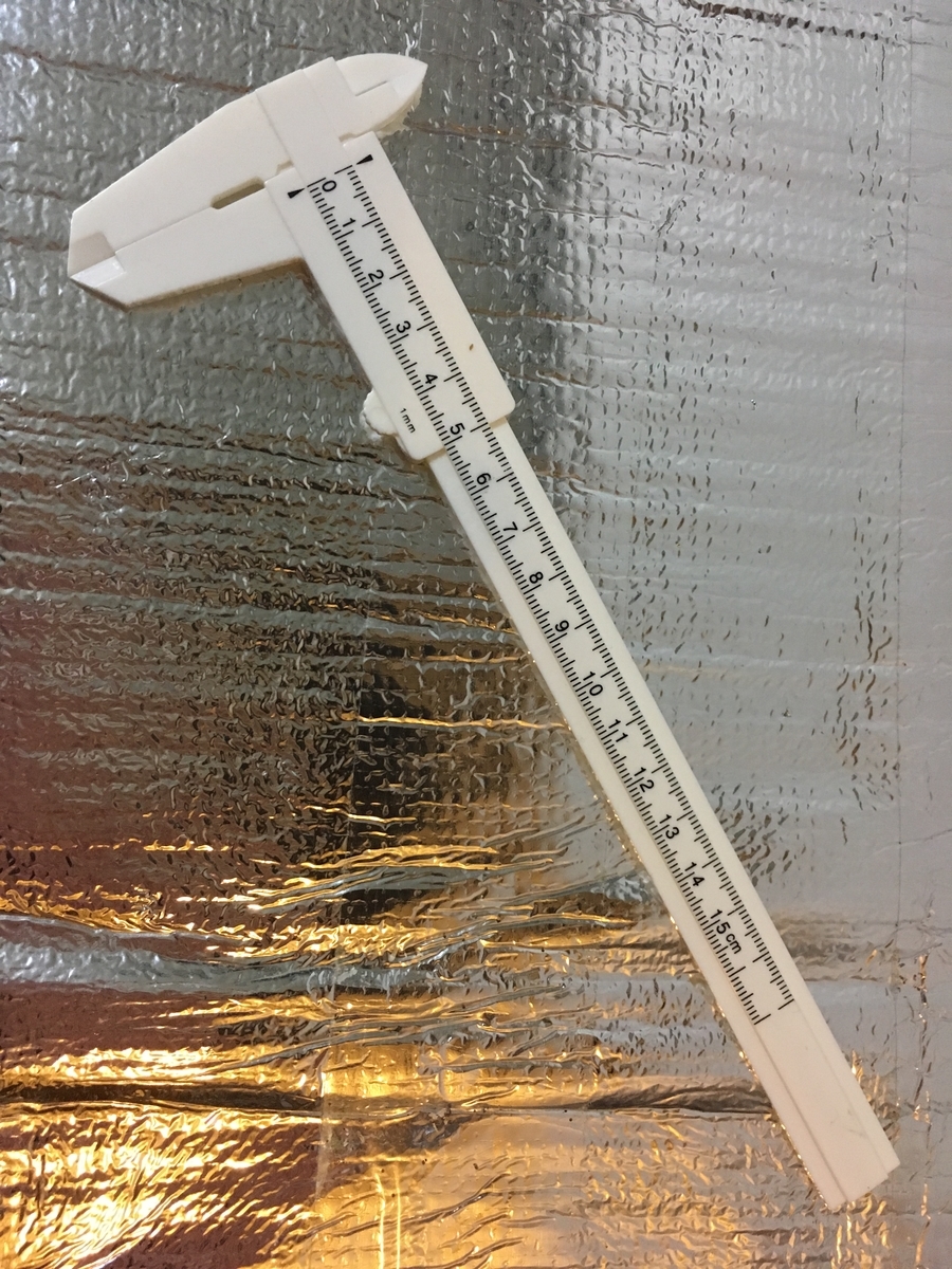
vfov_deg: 61.7
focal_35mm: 29
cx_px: 476
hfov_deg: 48.2
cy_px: 634
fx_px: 1063
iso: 200
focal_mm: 4.15
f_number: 2.2
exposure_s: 1/30
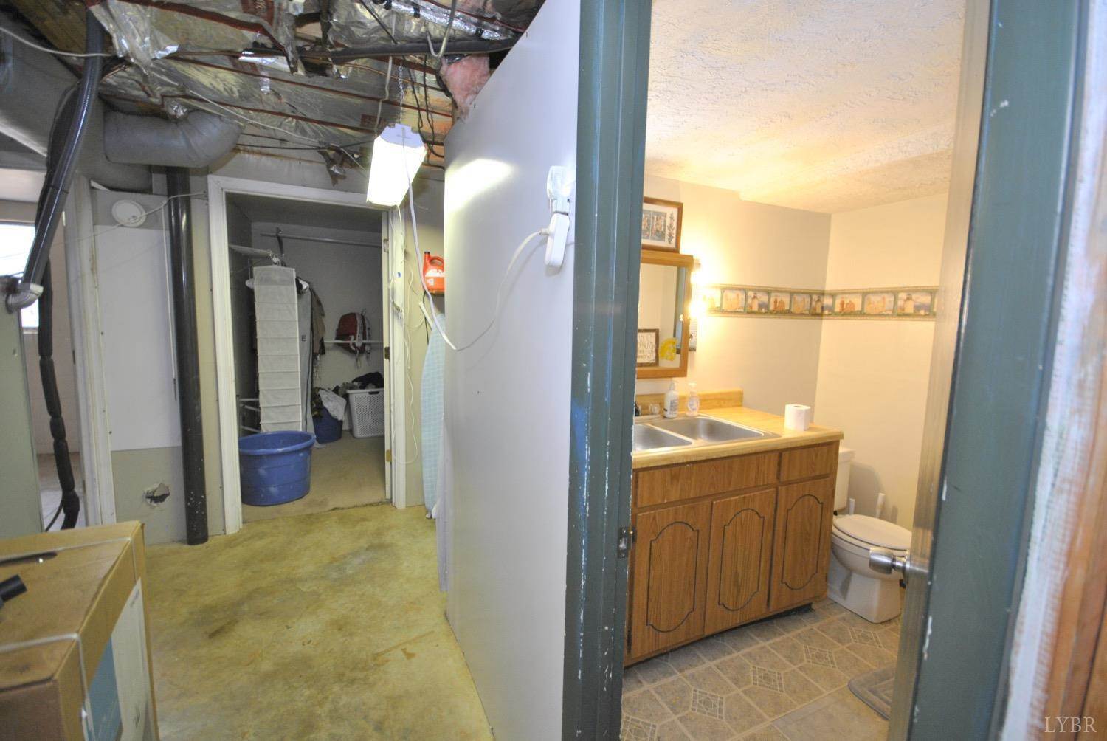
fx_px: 462
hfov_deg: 100.3
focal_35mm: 15
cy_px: 370
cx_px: 554
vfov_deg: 77.5
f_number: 4
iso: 400
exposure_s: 1/30
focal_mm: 10
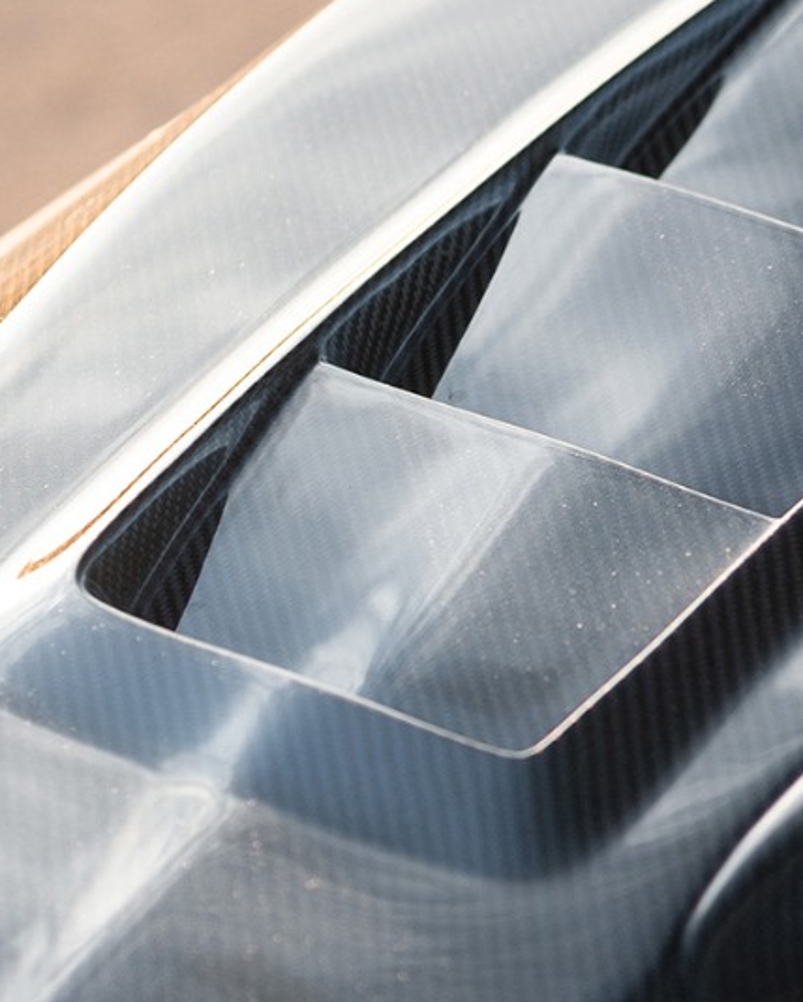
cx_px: 940
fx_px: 8279
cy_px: 456
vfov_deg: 6.9
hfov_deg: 5.5
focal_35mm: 279
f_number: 4
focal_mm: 98
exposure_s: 1/250
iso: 400
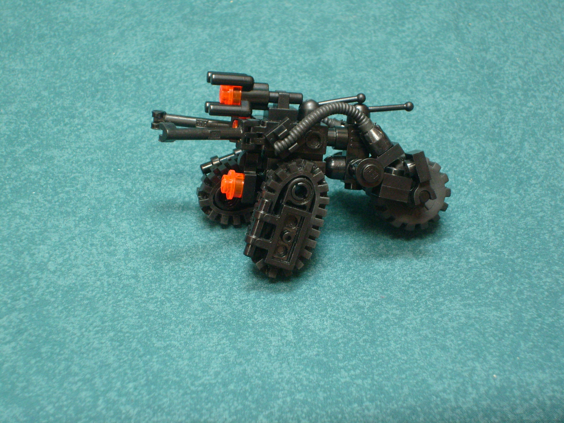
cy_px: 212
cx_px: 282
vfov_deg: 16.1
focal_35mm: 92
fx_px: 1499
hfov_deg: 21.3
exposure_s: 1/8
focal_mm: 15.5
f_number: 4.6
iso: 200
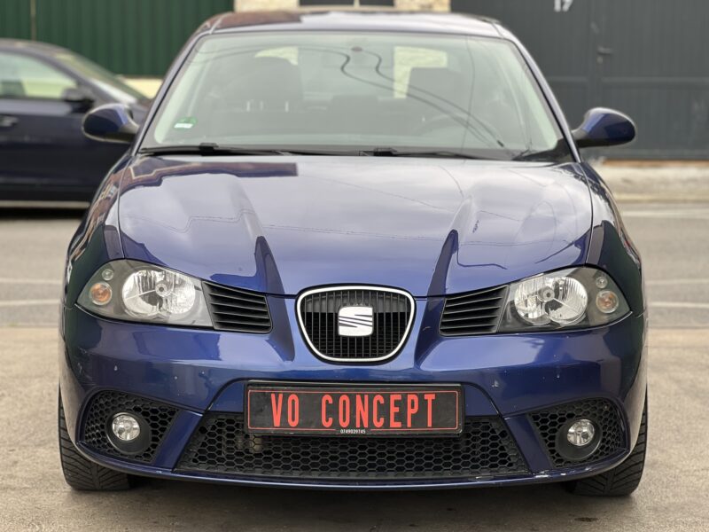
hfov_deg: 25.3
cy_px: 266
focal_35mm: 77
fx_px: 1577
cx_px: 354
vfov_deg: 19.1
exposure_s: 1/121
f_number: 2.8
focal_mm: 9
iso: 40
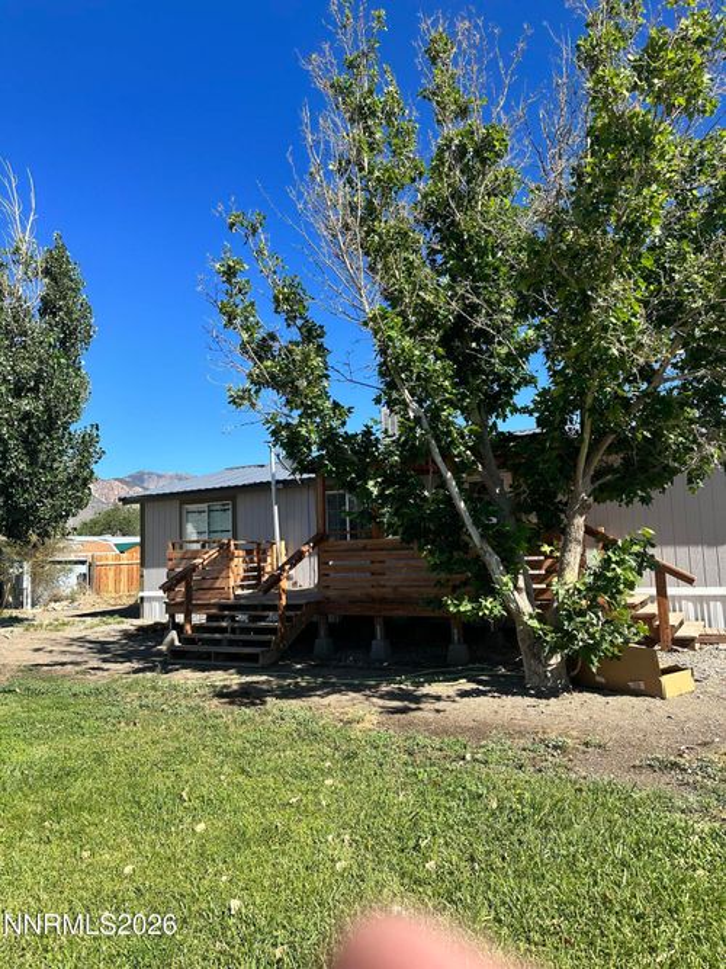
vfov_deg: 71.6
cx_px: 363
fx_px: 671
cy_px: 484
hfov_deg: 56.8
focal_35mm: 24
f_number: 1.78
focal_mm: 6.86
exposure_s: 1/2591
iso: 80
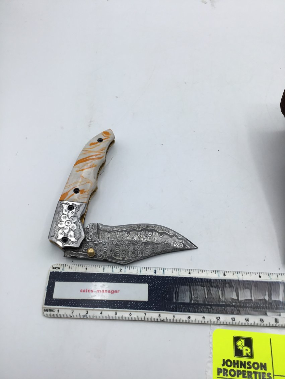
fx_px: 340
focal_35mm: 31
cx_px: 142
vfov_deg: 58.4
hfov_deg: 45.4
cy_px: 190
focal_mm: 3.3
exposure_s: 1/141
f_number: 2.4
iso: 25
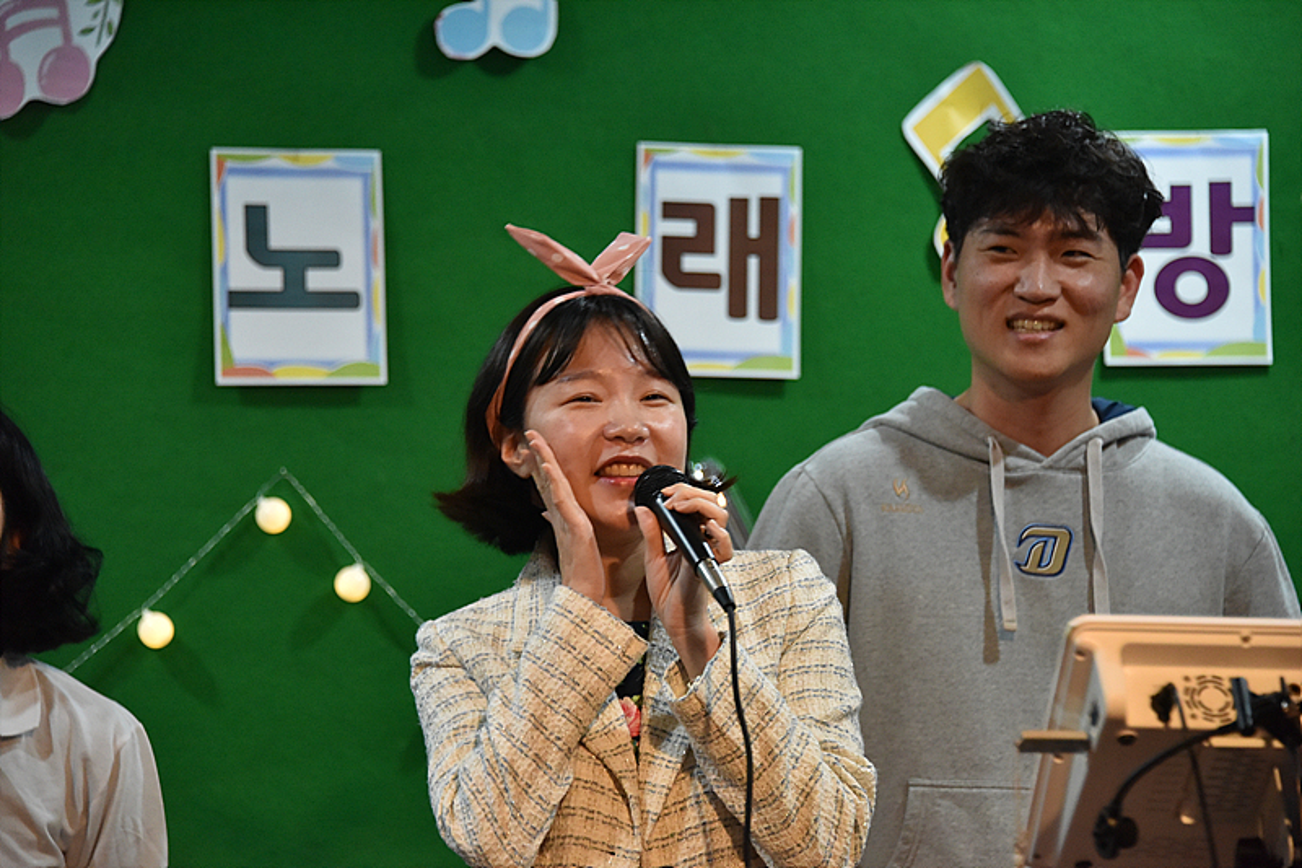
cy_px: 434
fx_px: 5785
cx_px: 651
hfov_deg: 12.8
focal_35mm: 160
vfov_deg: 8.6
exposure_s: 1/125
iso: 4000
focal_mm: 160
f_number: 5.6
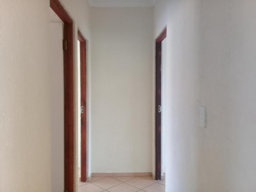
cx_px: 128
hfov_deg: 58.4
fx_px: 229
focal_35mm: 31
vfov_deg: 45.4
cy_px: 96
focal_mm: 3.3
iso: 64
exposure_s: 1/33
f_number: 2.2
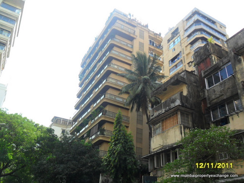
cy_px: 92
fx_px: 226
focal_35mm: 32
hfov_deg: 56.8
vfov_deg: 44.2
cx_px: 122
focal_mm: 5.7
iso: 100
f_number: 3.7
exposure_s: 1/350
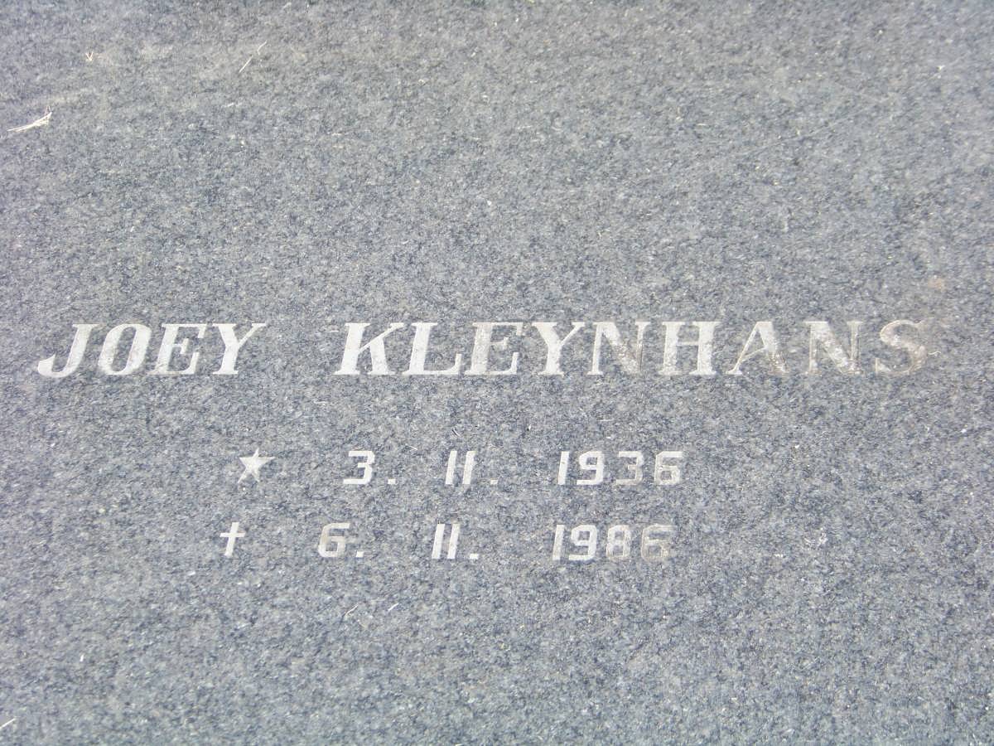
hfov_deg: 20.4
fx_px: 2757
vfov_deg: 15.4
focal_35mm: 96
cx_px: 497
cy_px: 373
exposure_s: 1/320
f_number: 3.2
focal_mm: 16.2
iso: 64
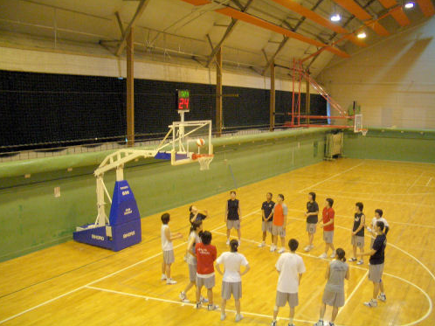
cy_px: 159
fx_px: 452
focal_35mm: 36
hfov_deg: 51.4
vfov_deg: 39.6
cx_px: 212
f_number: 2.6
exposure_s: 1/50
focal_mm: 5.8
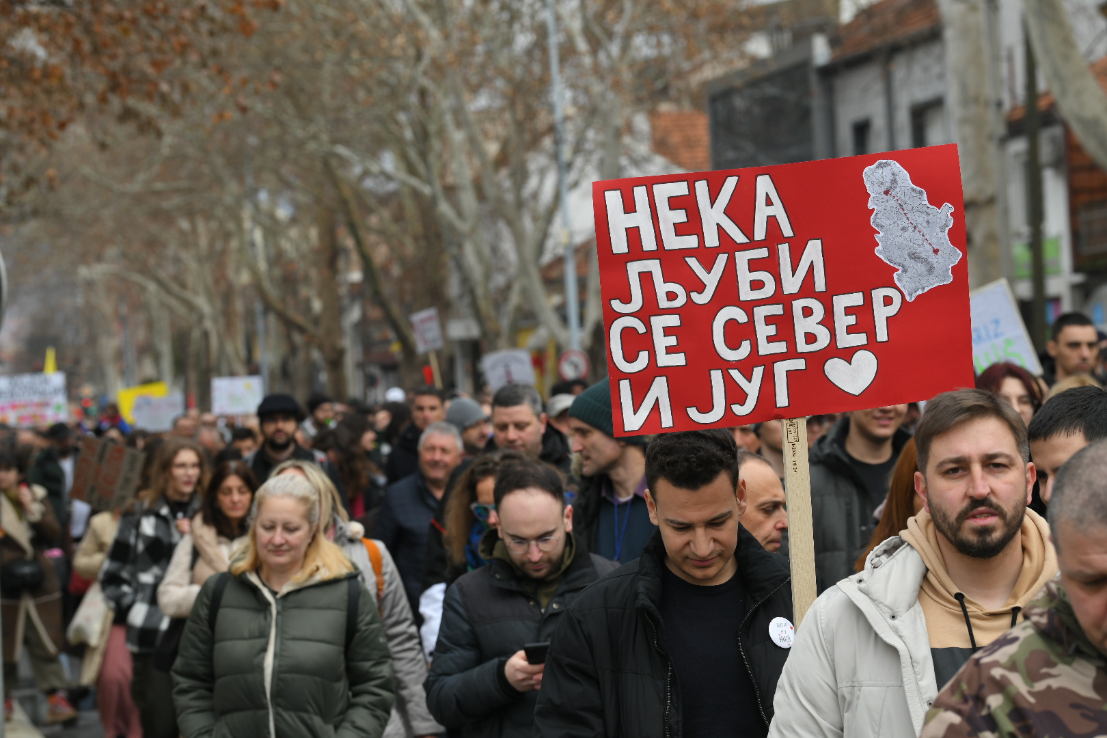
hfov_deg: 17.1
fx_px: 3690
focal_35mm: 120
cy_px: 369
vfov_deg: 11.4
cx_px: 554
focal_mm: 120
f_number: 6.3
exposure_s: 1/800
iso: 400
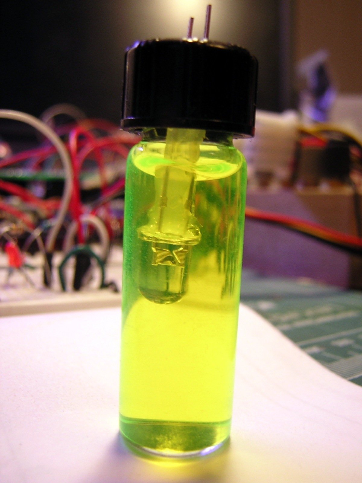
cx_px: 181
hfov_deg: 39.7
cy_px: 242
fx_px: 502
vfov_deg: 51.4
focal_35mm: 36
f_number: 2.6
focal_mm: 4.7
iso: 100
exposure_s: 1/10.3
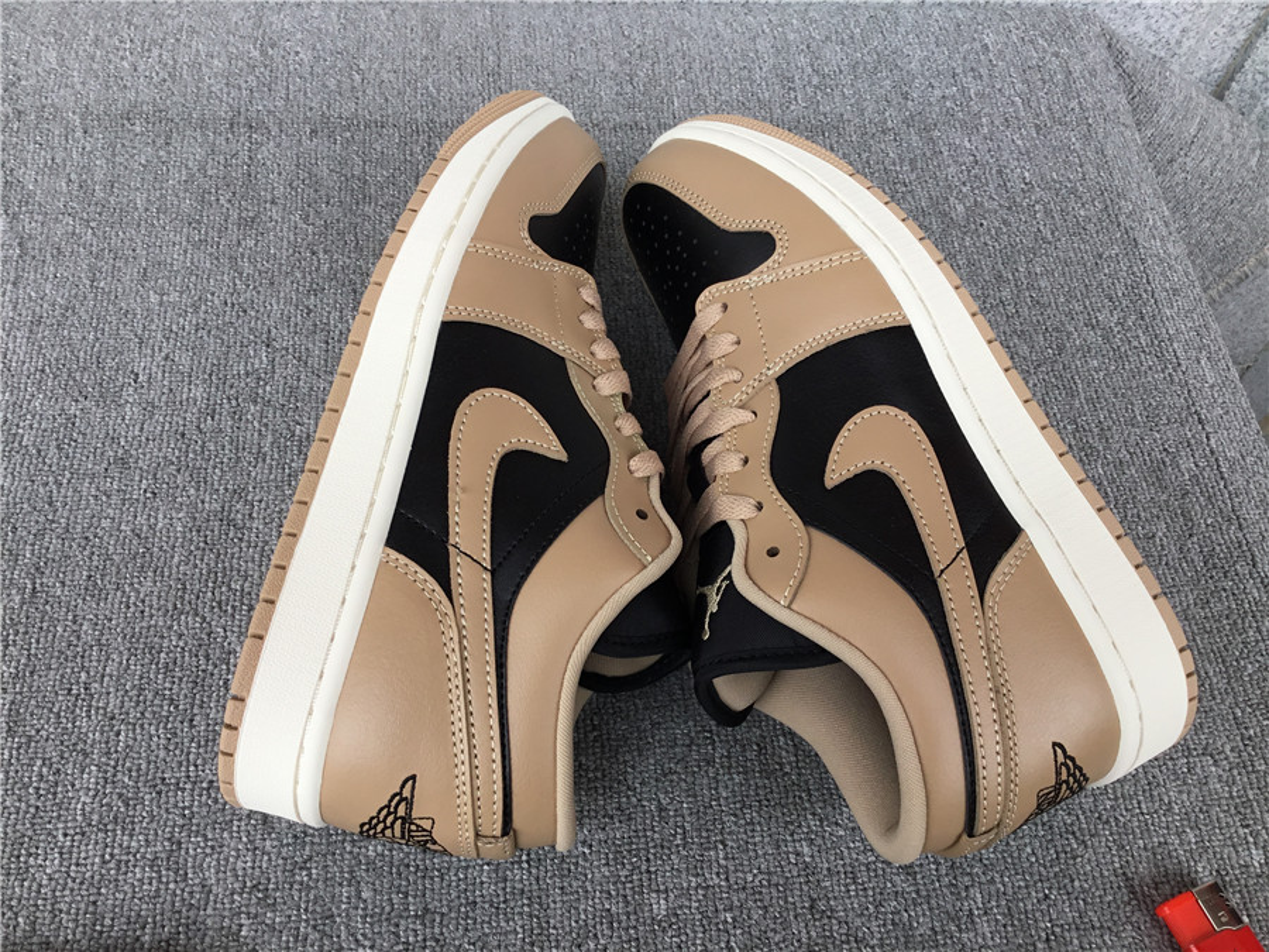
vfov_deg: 45.4
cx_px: 634
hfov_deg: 58.4
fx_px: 1136
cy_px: 476
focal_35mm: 31
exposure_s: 1/184
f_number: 2.4
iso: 25
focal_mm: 3.3
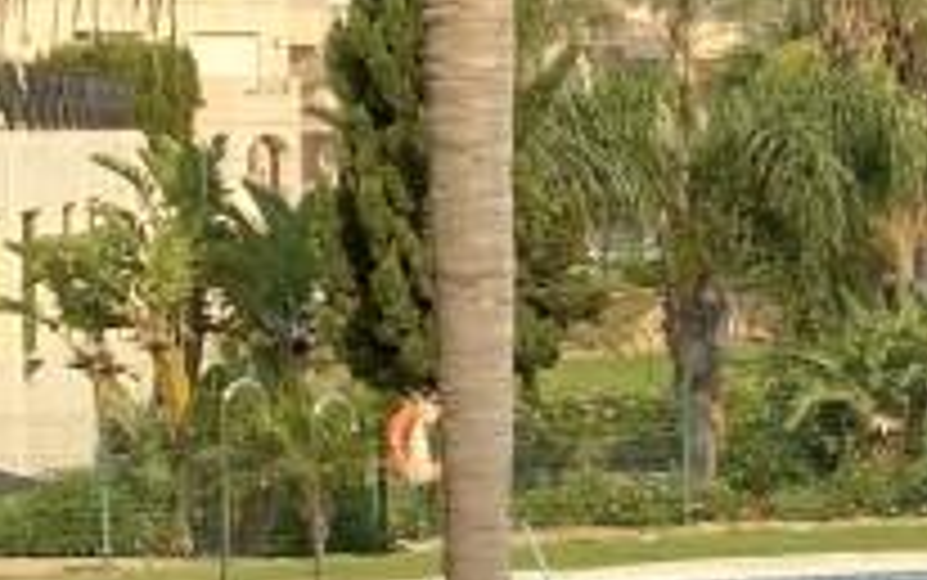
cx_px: 1935
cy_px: 310
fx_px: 3463
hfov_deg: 13.0
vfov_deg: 9.6
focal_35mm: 137
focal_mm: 4.25
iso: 32
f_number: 1.8
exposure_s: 1/2222
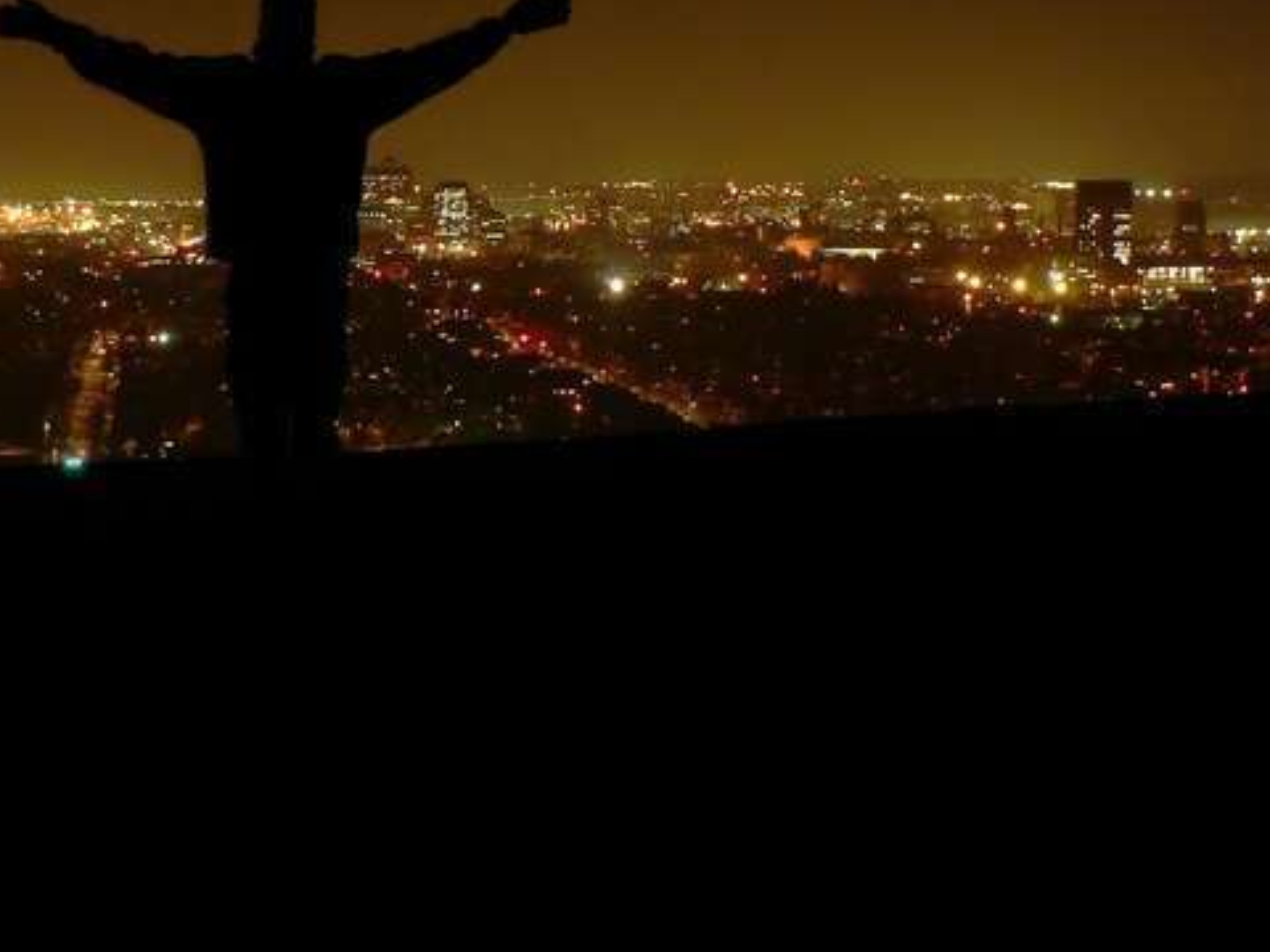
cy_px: 193
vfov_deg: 24.0
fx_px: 2201
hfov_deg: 32.2
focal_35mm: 60
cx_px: 572
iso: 100
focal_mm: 6
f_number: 2.8
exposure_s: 2
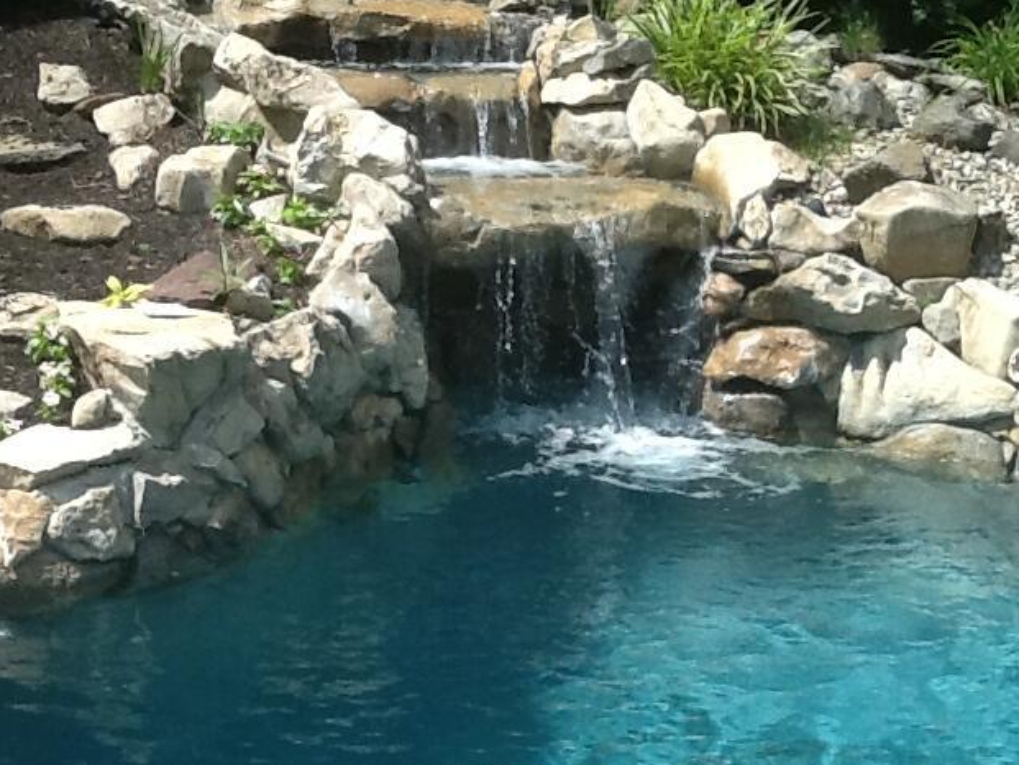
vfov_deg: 21.6
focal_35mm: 68
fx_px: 2002
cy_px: 486
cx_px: 520
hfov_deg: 28.6
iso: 40
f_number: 2.4
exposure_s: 1/891
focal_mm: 2.03
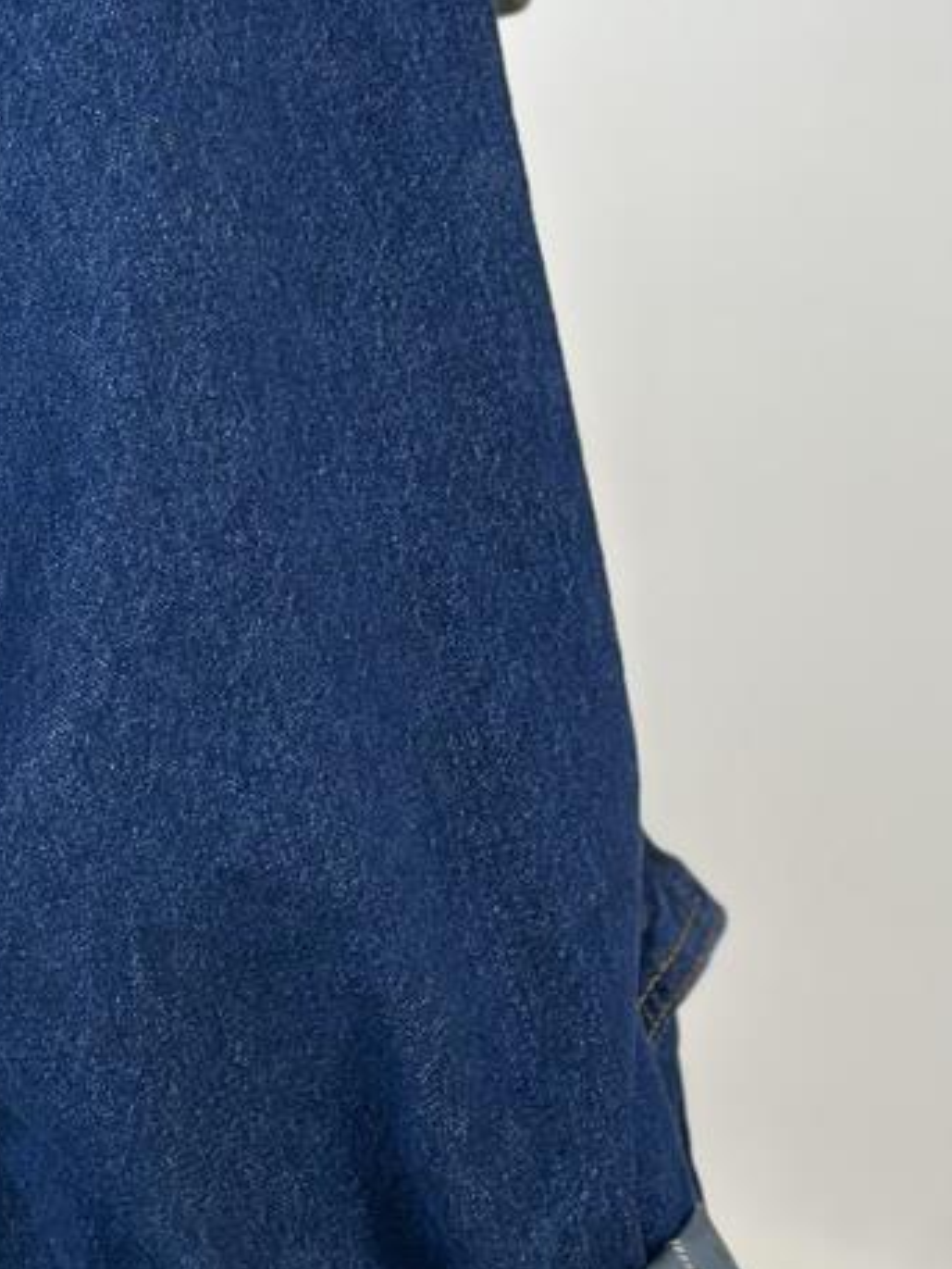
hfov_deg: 8.7
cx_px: -197
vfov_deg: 11.8
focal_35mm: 168
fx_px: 6158
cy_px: 616
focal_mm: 6.86
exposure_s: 1/132
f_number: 1.78
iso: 64
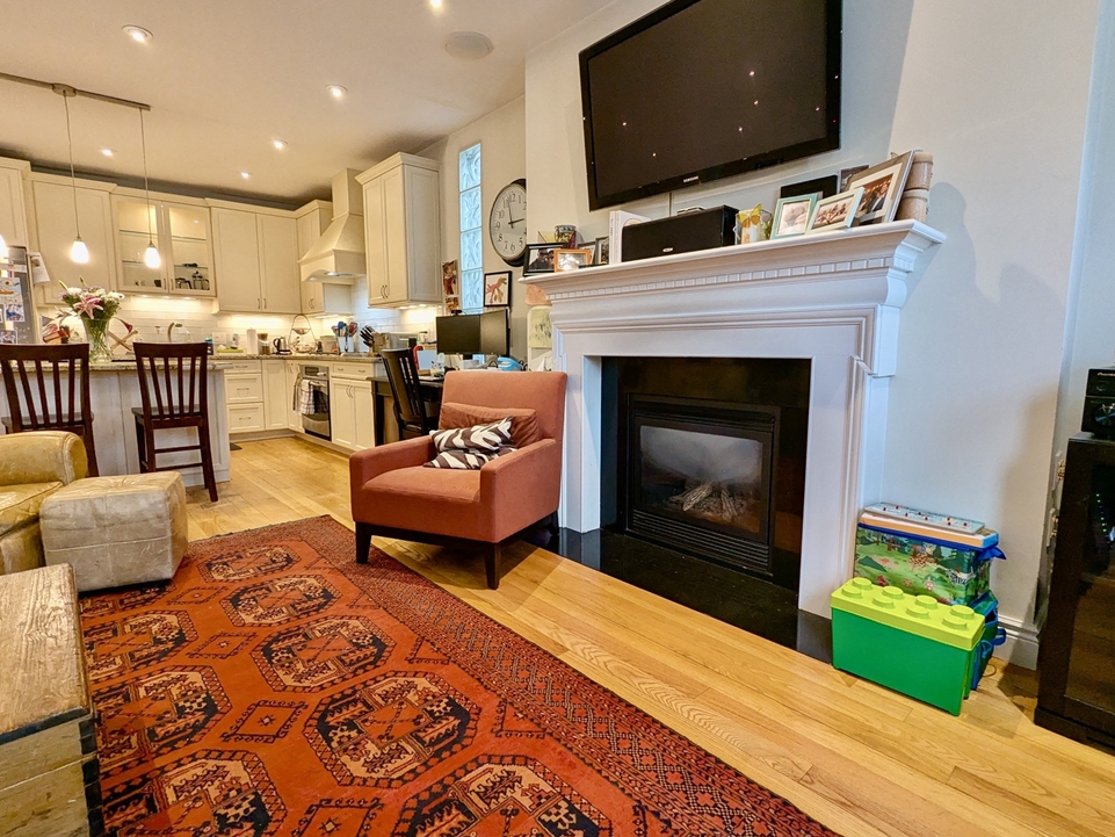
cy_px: 412
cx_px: 555
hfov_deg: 91.0
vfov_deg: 74.7
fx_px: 548
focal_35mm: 17
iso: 170
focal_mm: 2.35
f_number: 2.2
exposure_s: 1/39.7
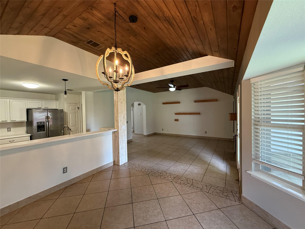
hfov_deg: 102.1
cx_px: 152
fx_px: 123
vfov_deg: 85.7
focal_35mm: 14
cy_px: 114
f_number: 2.2
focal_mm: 2.22
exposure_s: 1/120
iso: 500
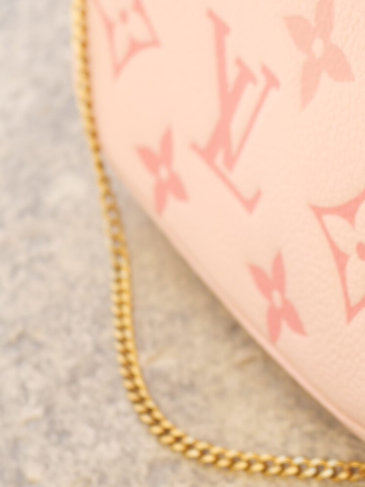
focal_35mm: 88
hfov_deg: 16.5
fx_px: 1237
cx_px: 345
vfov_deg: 22.2
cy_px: 213
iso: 200
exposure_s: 1/125
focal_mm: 17
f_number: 4
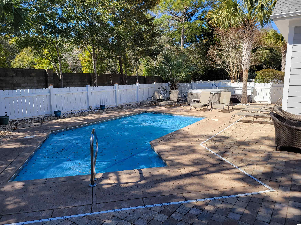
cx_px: 150
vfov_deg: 53.1
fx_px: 226
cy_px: 112
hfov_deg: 67.3
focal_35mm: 26
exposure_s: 1/1199
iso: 40
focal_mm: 5.4
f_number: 1.8
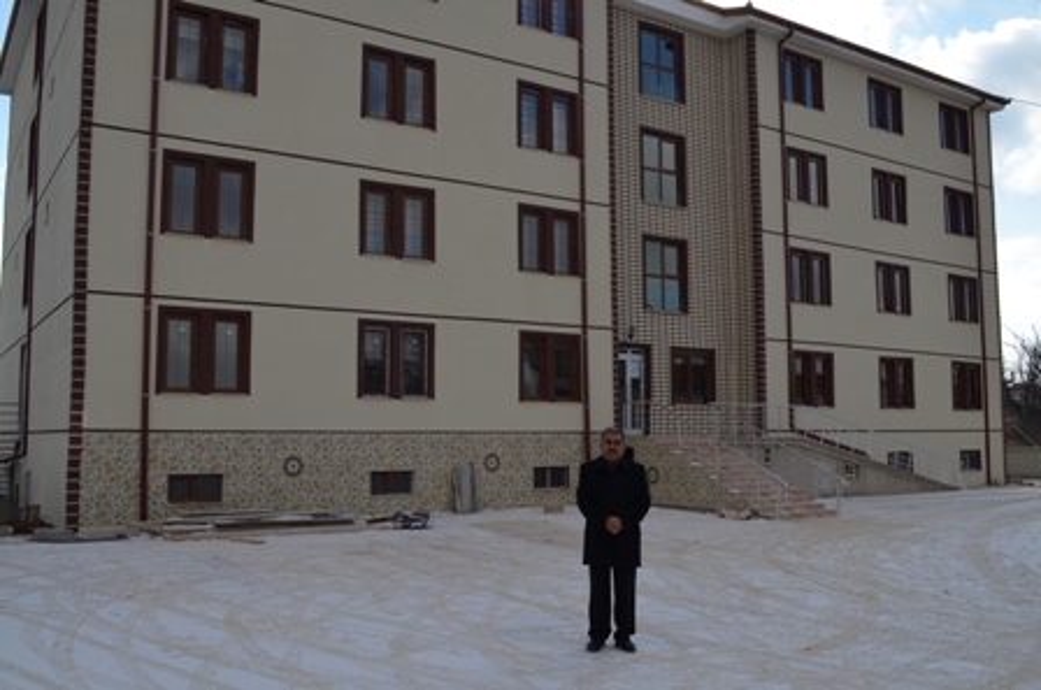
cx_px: 520
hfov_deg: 57.3
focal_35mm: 33
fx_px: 953
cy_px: 345
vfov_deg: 39.8
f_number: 8
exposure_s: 1/250
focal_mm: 22
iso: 110
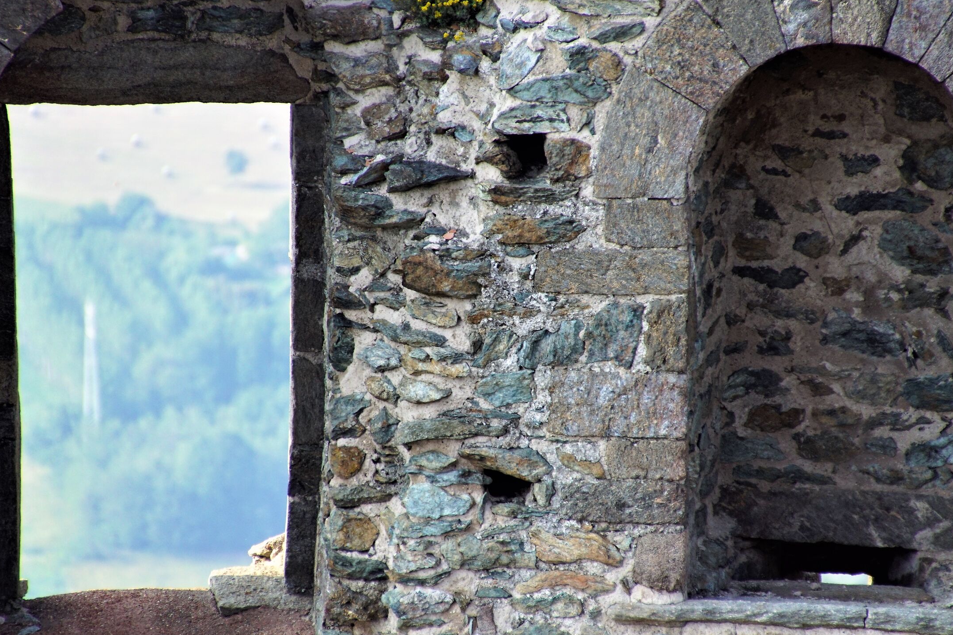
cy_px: 321
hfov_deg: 4.4
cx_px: 470
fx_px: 12362
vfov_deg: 2.9
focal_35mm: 467
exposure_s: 1/500
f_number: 6.3
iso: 400
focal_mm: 280
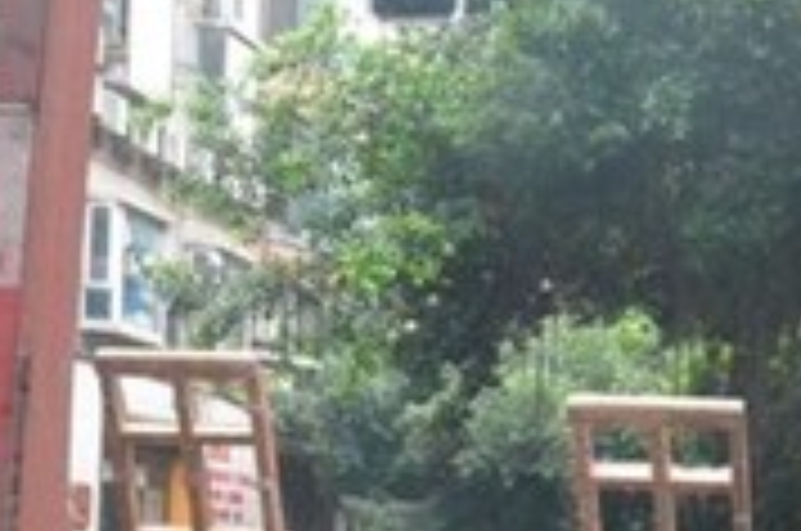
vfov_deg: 13.8
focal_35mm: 97
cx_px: 806
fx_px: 2154
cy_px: 547
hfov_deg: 20.4
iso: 6400
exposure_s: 1/640
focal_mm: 18
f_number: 13
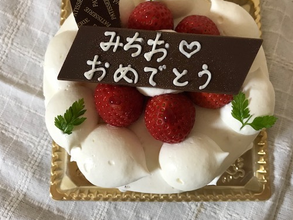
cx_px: 159
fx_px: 305
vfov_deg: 39.5
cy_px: 91
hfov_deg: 51.3
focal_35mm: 36
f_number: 1.8
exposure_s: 1/17
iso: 40
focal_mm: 3.99
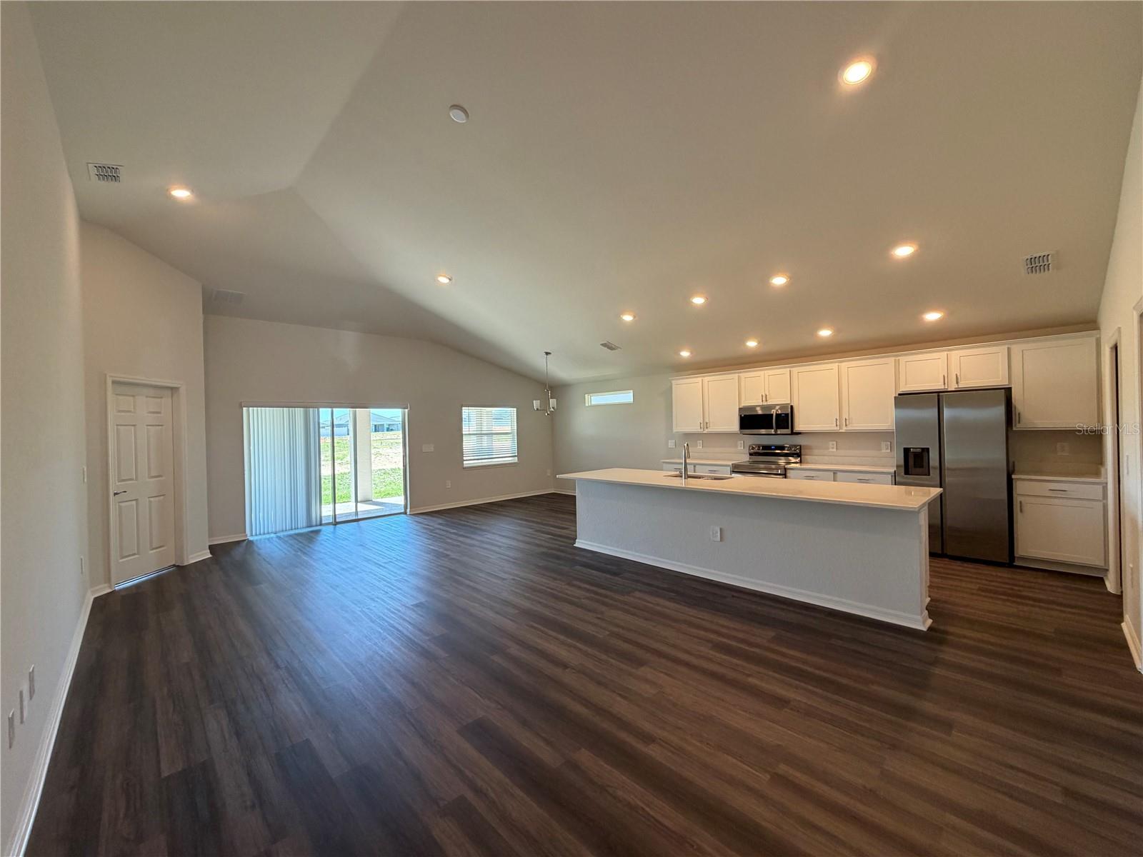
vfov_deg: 85.7
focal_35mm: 14
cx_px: 572
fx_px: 462
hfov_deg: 102.1
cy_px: 428
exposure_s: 1/120
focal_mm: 2.22
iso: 200
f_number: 2.2
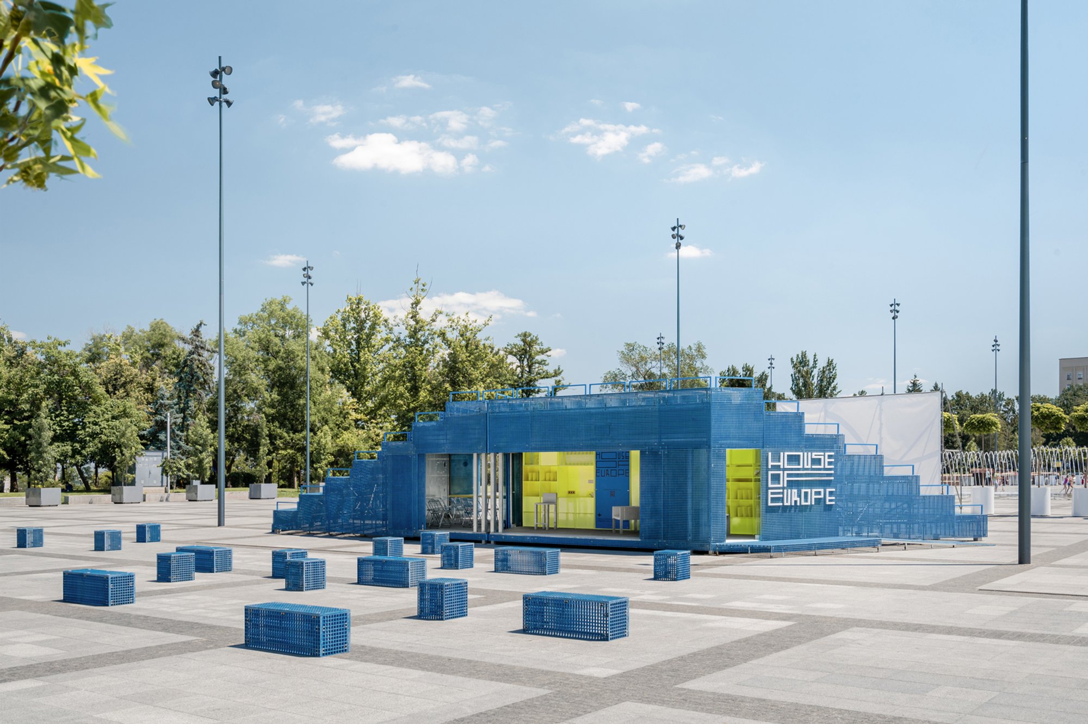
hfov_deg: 55.8
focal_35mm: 34
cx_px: 544
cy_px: 362
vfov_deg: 38.8
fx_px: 1027
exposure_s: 1/250
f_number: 13
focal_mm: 34
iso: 100
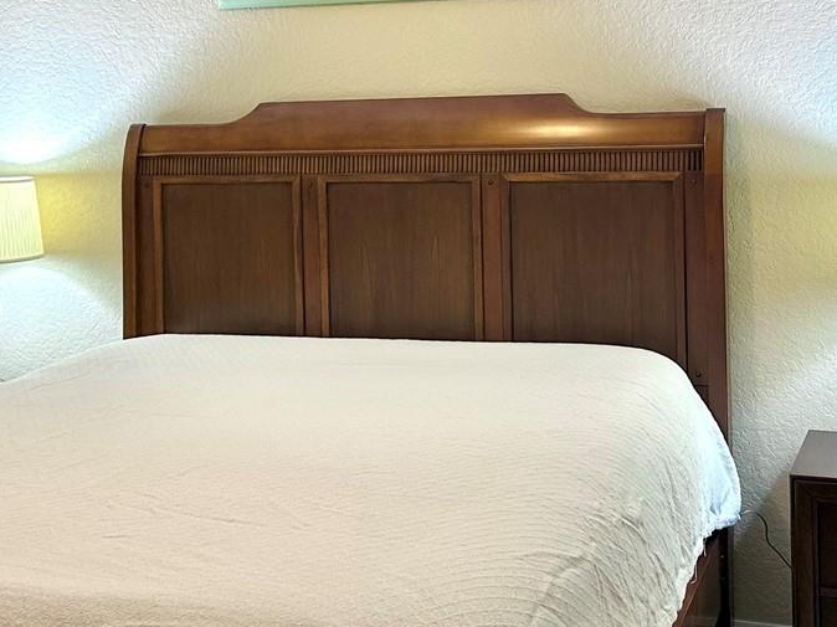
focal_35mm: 57
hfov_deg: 33.7
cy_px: 160
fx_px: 1378
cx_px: 339
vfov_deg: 25.4
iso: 160
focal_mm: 6.86
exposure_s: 1/60
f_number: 1.78
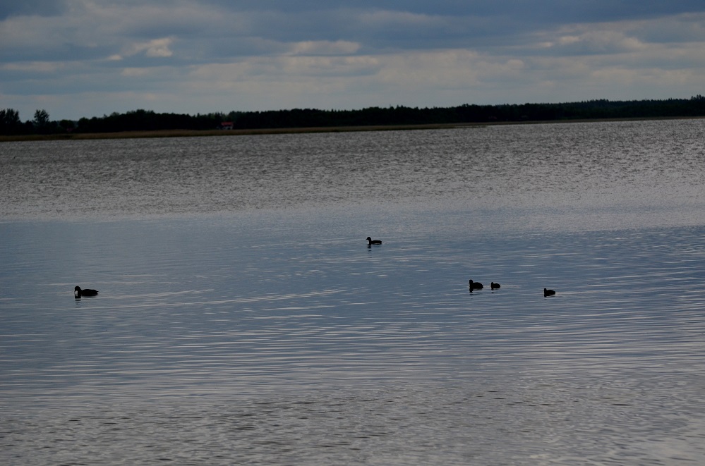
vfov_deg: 9.6
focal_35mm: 142
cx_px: 352
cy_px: 233
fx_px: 2784
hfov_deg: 14.4
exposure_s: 1/8000
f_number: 4.5
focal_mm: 95
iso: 360
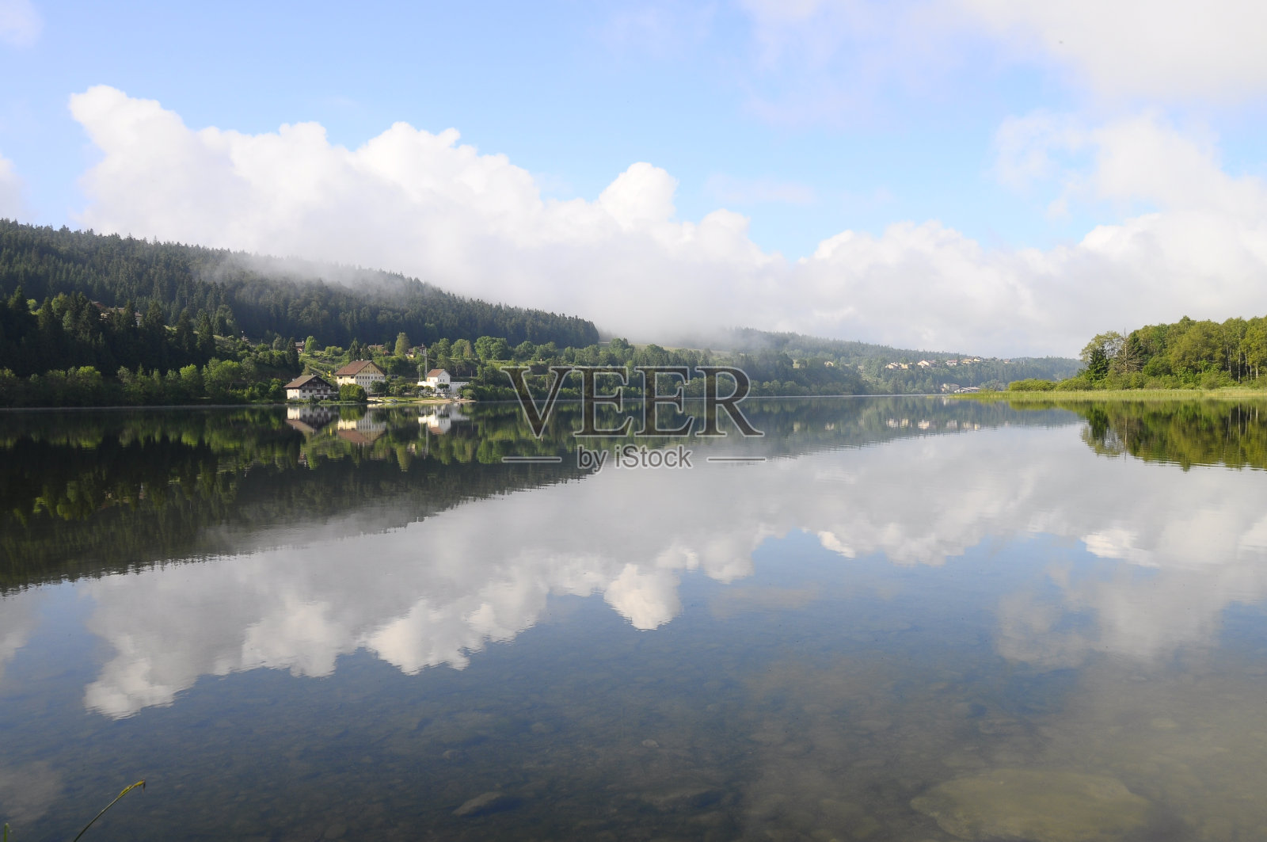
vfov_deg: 39.9
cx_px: 634
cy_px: 421
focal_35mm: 33
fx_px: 1160
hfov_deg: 57.3
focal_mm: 22
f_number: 11
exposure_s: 1/160
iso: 200
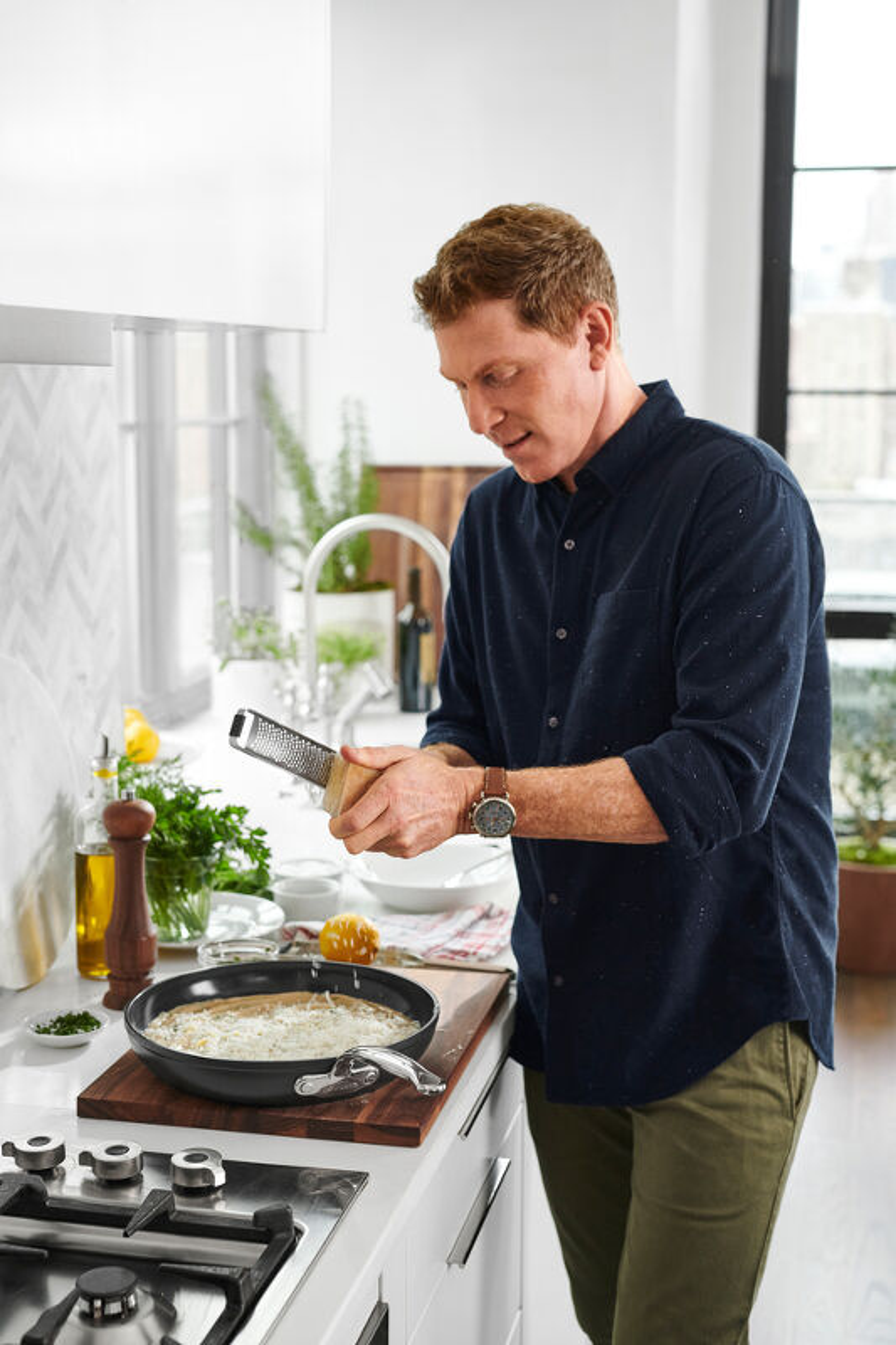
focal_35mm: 50
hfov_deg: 27.0
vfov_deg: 39.6
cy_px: 672
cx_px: 448
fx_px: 1867
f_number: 4
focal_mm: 50
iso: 800
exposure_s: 1/250
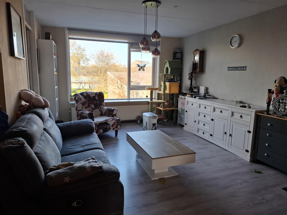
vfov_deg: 58.9
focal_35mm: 23
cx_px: 144
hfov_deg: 73.9
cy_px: 108
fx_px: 191
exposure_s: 1/102
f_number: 1.8
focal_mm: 5.5
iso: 50
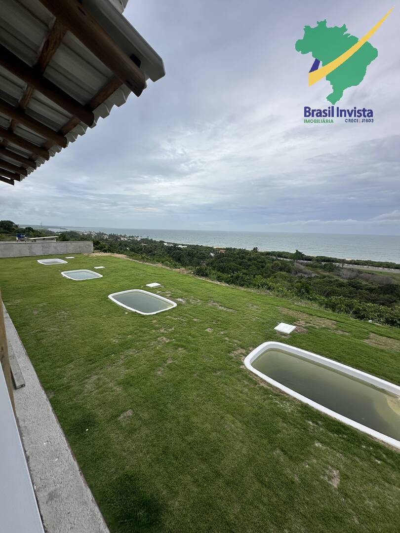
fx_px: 216
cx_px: 200
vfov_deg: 102.1
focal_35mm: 14
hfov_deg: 85.7
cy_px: 266
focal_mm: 2.22
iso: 50
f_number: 2.2
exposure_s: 1/1689
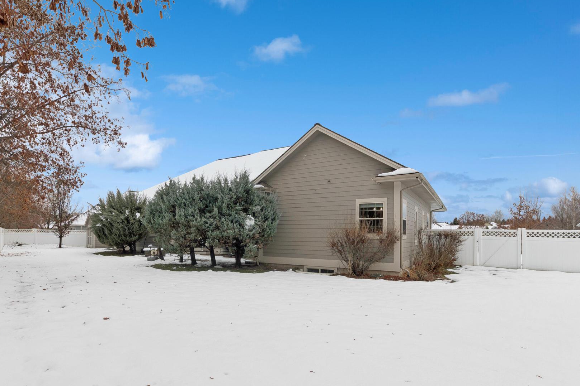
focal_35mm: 19
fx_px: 306
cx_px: 238
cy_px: 229
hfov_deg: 86.0
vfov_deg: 64.0
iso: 100
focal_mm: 10
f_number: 6.3
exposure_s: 1/500
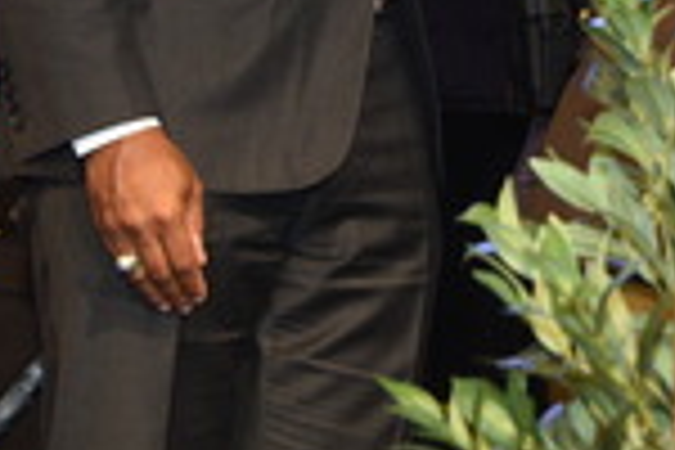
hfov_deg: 10.2
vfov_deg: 6.9
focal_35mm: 197
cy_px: -180
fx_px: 3693
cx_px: 864
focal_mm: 52
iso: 1600
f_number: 4
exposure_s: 1/250
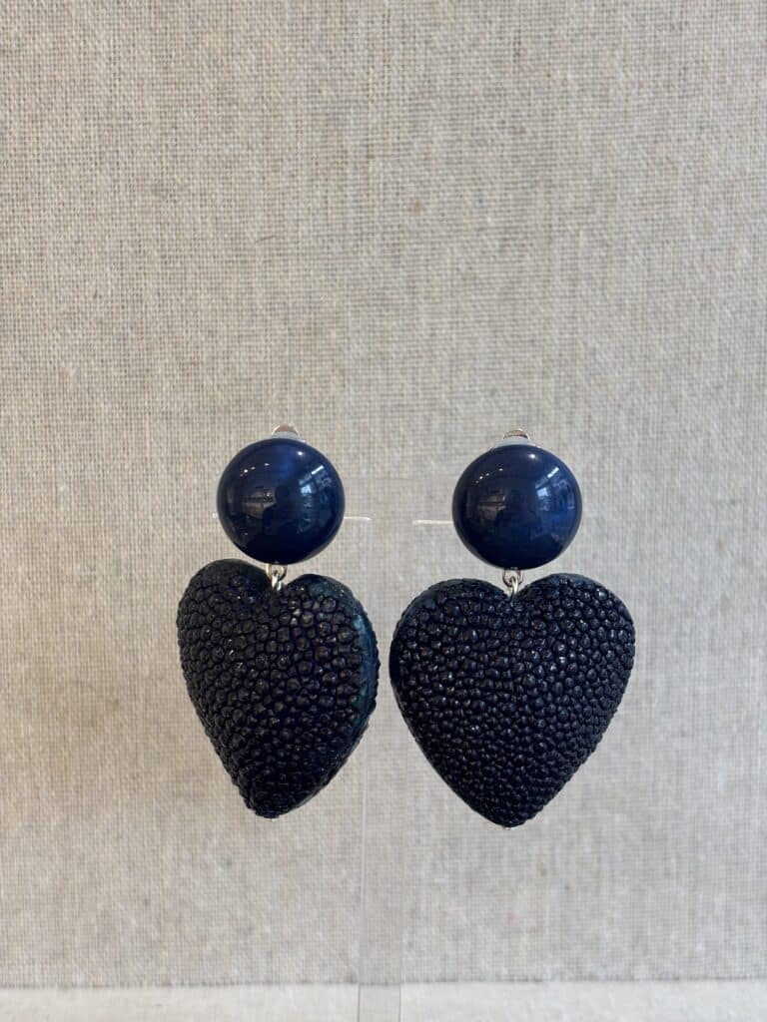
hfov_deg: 28.0
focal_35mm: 52
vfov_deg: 36.8
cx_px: 384
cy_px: 511
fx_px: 1536
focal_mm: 5.96
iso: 80
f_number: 1.6
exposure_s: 1/100
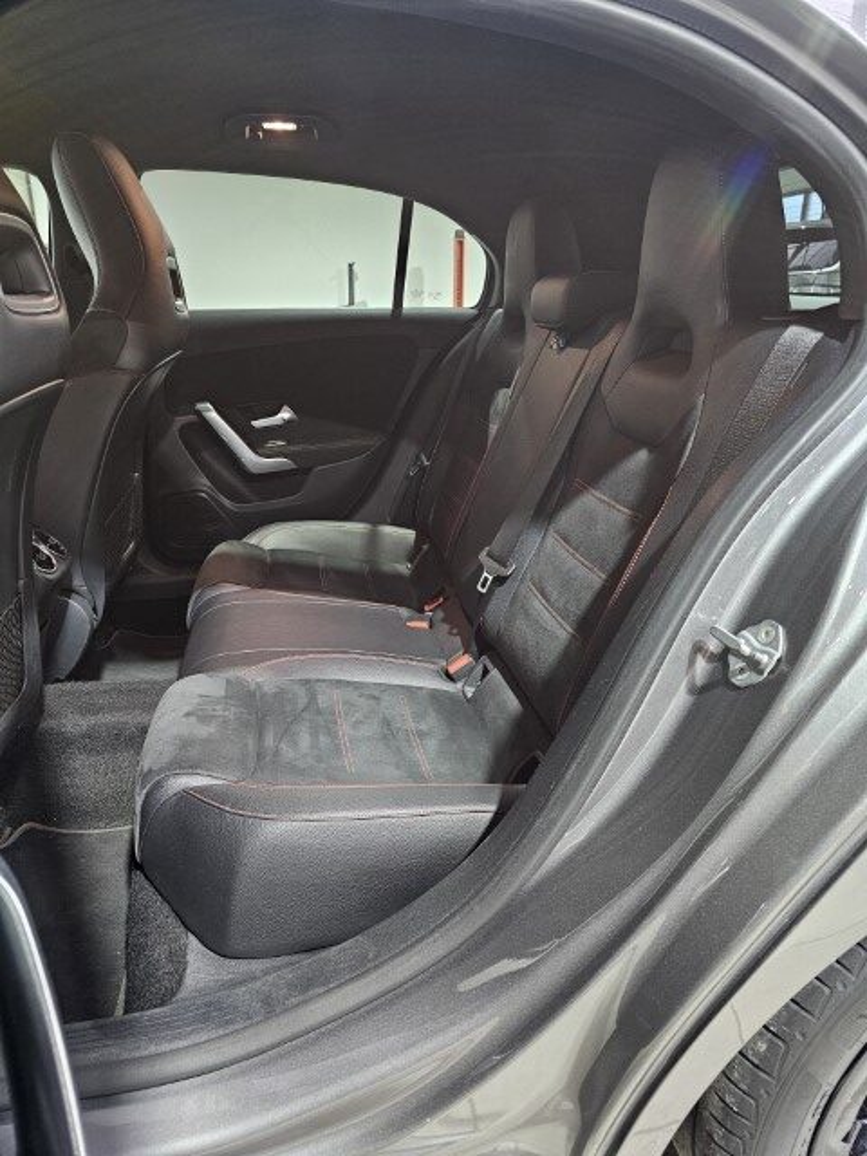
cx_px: 434
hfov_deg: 58.9
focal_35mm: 23
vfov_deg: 73.9
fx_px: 768
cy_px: 578
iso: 640
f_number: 1.7
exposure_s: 1/33
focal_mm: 6.3
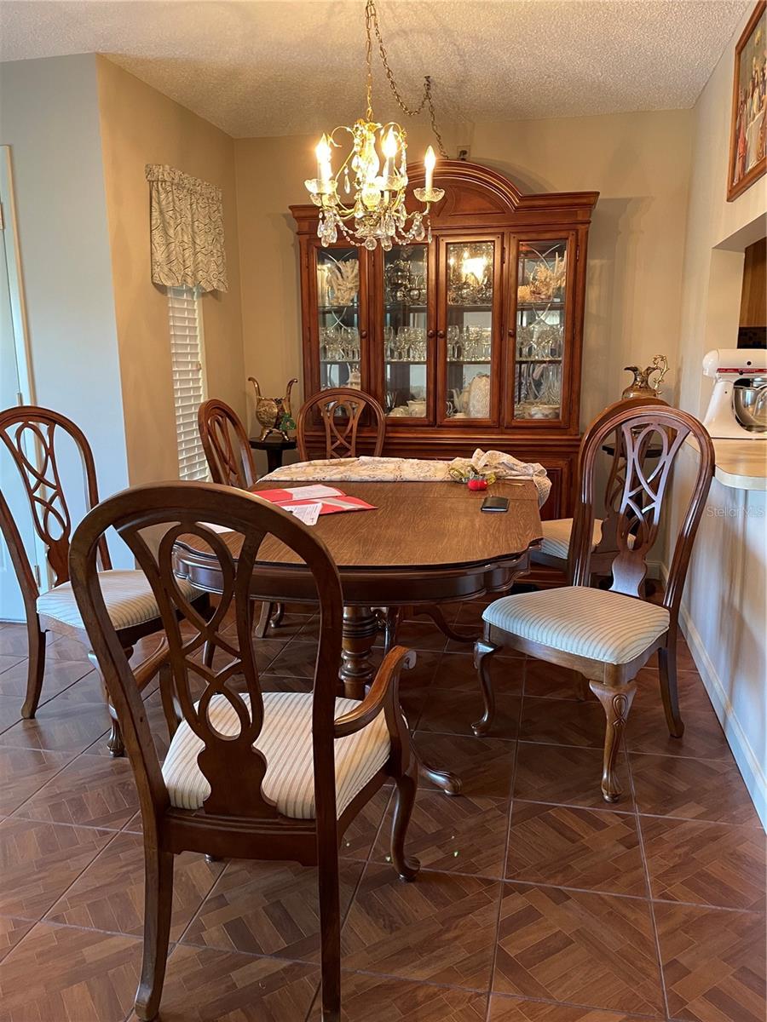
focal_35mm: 26
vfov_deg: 67.3
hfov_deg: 53.1
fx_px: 768
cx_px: 384
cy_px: 511
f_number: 1.6
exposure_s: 1/60
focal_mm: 4.2
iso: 250
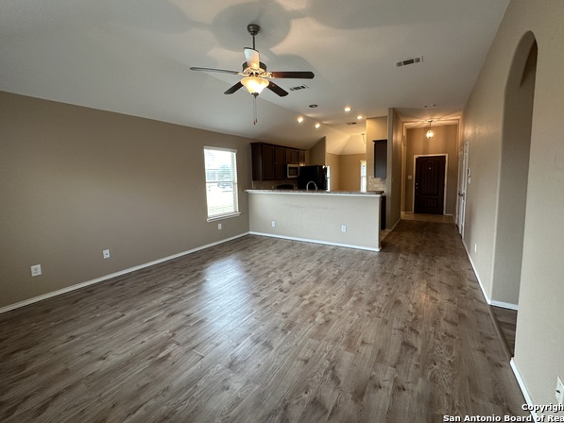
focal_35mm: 15
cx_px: 295
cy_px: 197
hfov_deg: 98.1
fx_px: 244
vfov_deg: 81.7
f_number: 2.2
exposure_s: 1/120
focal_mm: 2.22
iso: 200
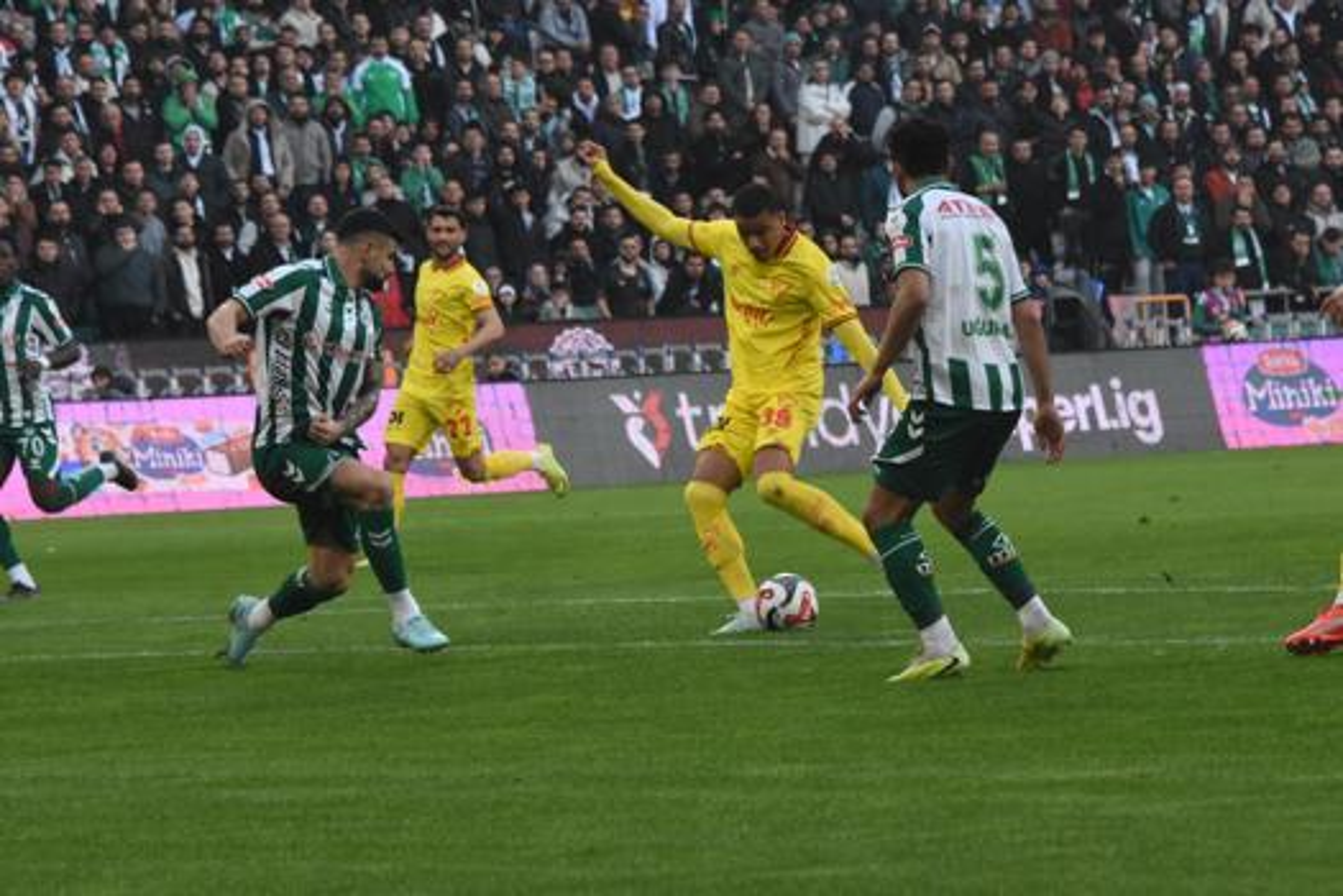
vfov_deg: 4.8
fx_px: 10631
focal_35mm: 285
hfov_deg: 7.2
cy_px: 448
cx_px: 672
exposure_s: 1/640
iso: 2000
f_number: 7.1
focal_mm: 190
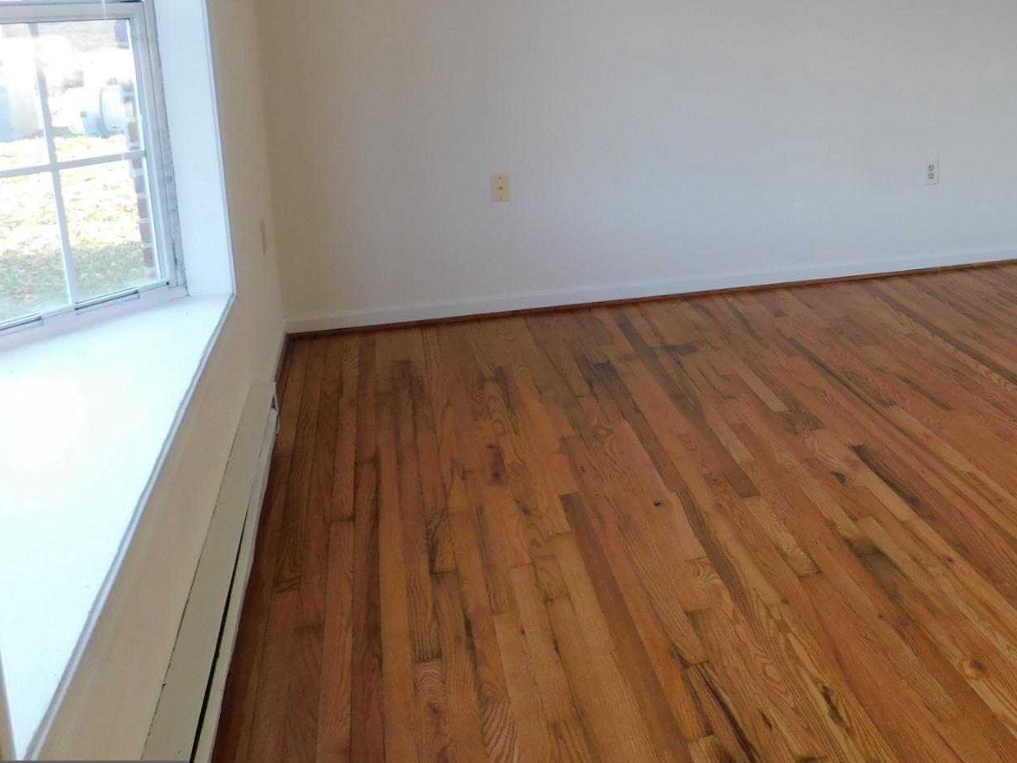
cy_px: 198
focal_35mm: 38
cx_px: 823
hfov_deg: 46.2
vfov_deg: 36.9
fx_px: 1116
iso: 125
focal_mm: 4
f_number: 3
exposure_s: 1/50
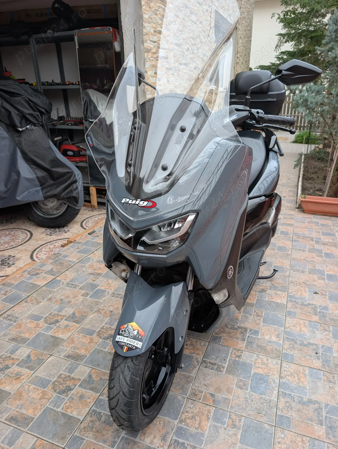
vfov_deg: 71.5
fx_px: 312
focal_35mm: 24
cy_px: 224
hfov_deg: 56.9
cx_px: 169
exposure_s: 1/123
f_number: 1.68
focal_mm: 6.9
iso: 20
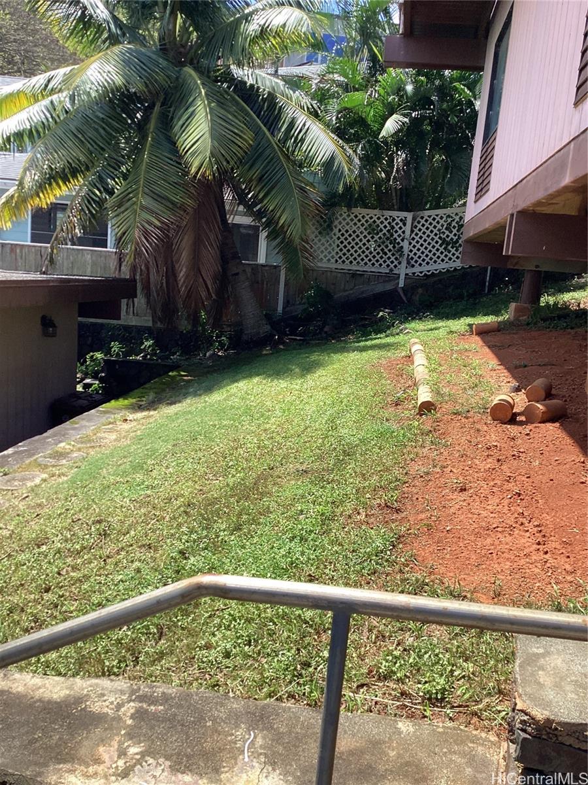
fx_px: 702
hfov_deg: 45.4
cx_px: 294
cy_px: 392
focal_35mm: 31
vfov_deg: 58.4
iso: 25
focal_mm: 3.3
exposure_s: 1/570
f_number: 2.4
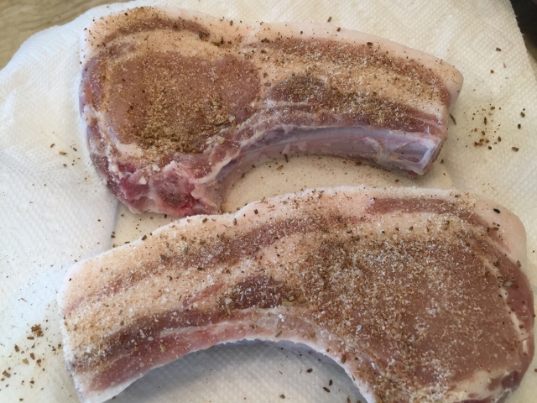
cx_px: 268
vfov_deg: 48.2
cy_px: 202
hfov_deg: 61.7
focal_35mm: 29
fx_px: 450
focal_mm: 4.15
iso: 40
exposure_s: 1/30
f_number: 2.2
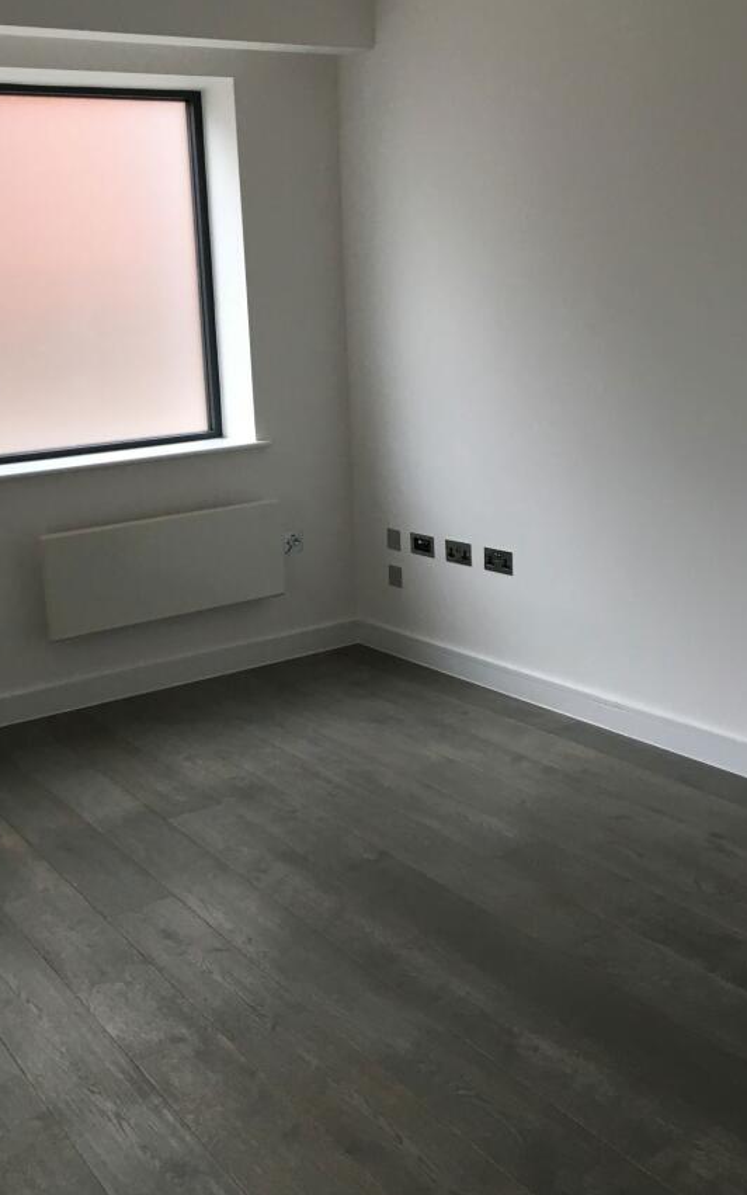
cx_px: 247
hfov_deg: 34.1
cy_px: 556
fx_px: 1205
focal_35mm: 37
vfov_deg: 52.7
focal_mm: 4.15
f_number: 2.2
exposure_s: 1/33
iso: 40
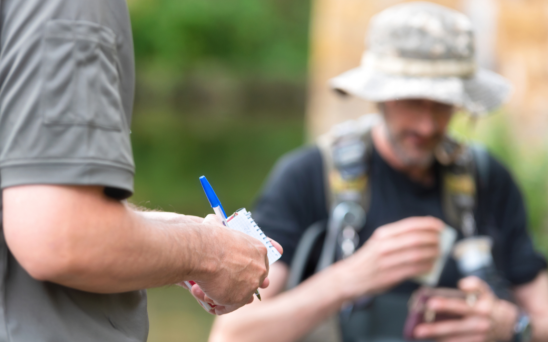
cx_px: 276
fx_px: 2300
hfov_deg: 13.6
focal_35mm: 154
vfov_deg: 8.5
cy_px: 177
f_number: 3.2
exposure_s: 1/320
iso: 200
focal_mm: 150
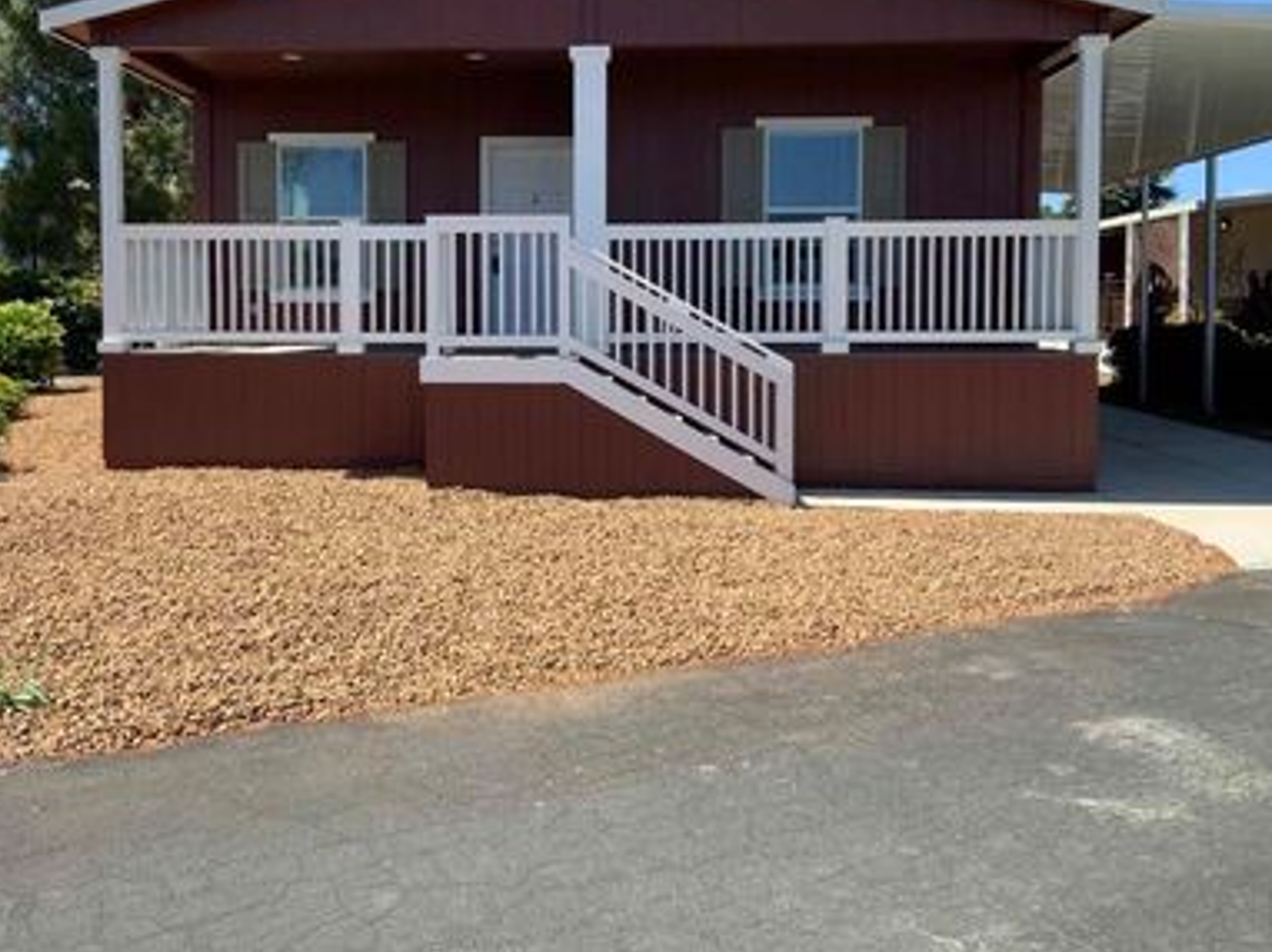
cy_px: 361
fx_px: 1395
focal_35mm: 38
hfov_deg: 48.9
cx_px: 563
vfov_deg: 37.5
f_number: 1.8
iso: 16
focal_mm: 3
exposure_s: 1/1168
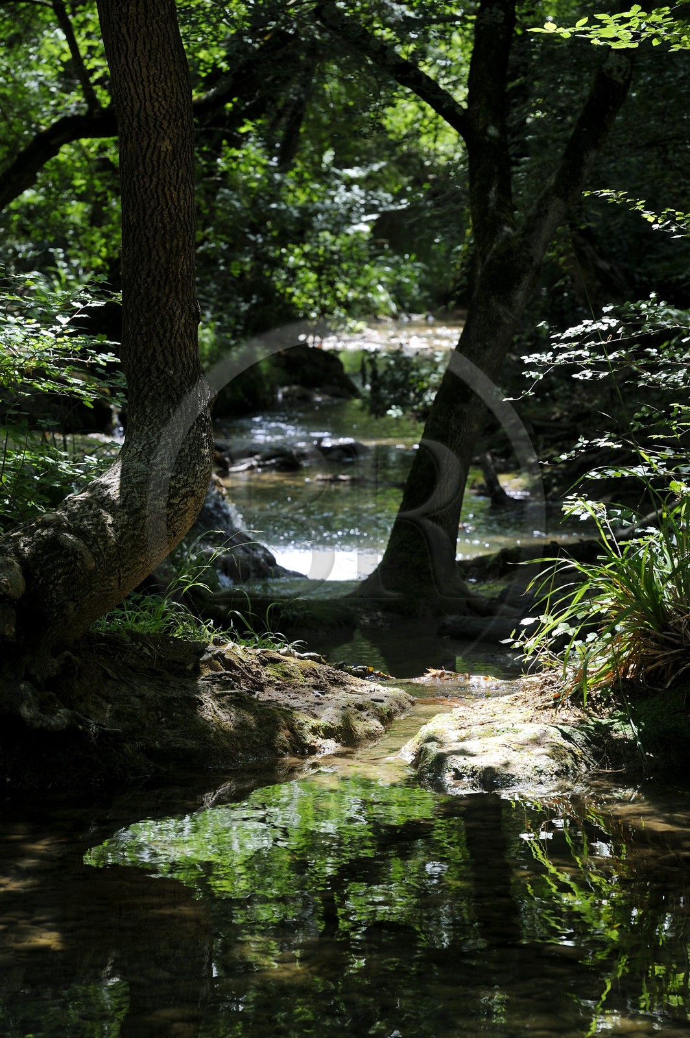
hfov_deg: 9.1
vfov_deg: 13.7
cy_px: 519
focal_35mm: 150
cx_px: 345
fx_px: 4320
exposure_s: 1/160
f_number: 8
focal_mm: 150
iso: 400
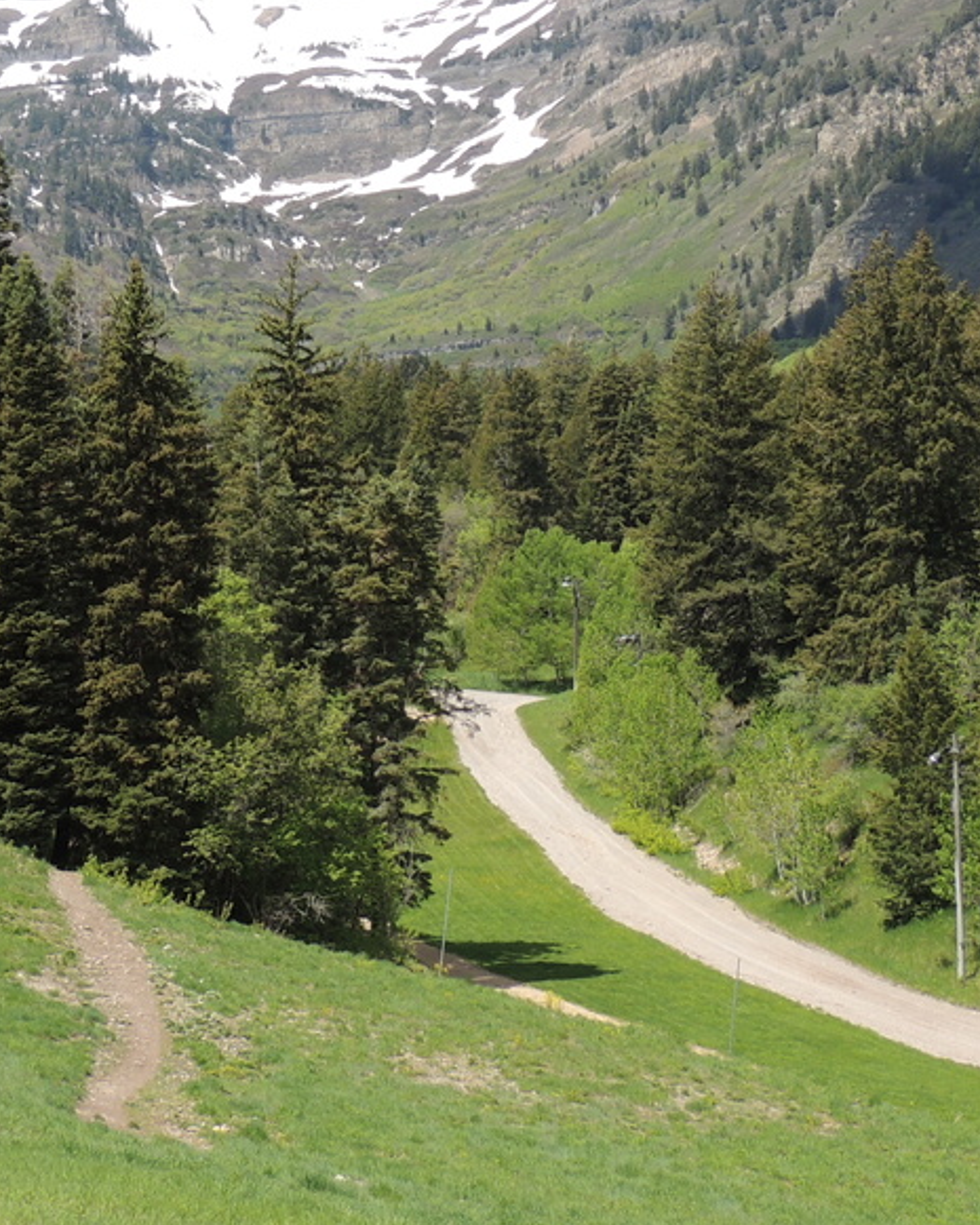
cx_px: 348
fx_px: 3117
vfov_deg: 22.1
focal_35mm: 86
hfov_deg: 17.8
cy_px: 348
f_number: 3.3
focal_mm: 7.1
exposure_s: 1/800
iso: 100
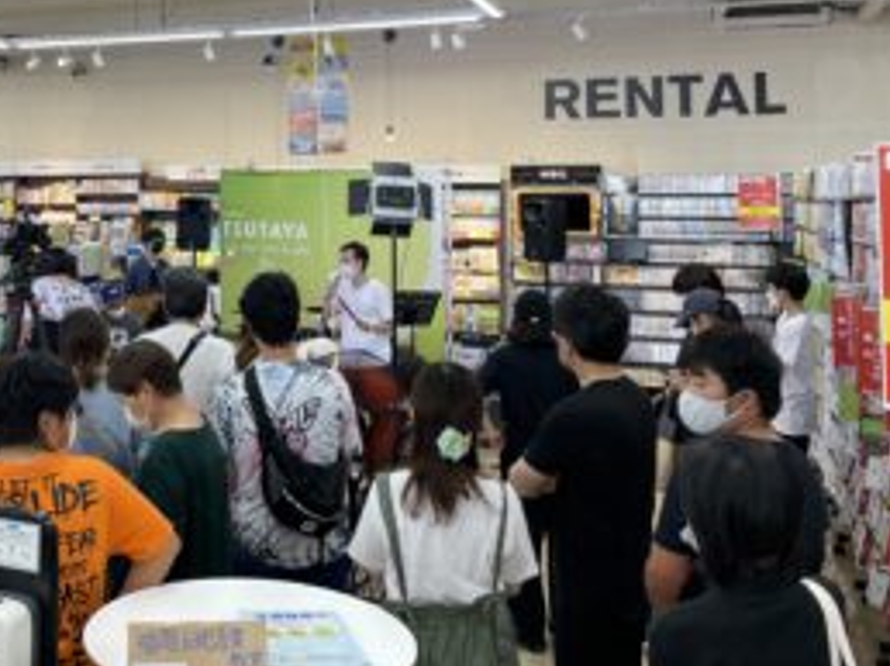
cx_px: 216
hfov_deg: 42.5
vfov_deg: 32.7
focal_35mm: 43
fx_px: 1105
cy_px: 145
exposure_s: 1/120
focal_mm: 4.2
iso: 80
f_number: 1.6
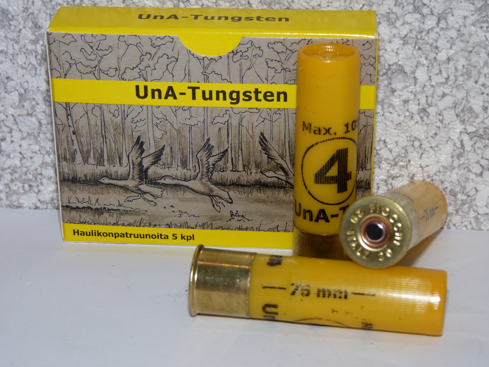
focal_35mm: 91
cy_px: 184
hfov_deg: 21.5
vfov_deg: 16.2
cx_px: 244
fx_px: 1286
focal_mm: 16.1
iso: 100
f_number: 3.4
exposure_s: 1/40
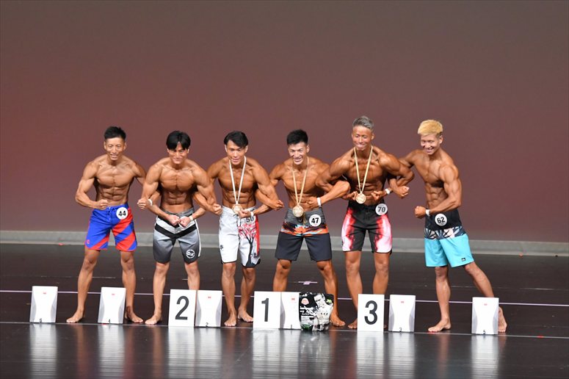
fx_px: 3428
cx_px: 284
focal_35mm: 217
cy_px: 190
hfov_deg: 9.5
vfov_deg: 6.3
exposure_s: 1/400
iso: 4000
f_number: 5.6
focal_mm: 145
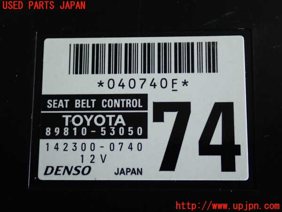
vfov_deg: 21.9
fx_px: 546
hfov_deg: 29.0
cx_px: 141
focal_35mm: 67
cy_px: 106
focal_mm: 11.88
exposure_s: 1/125
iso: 640
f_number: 3.8
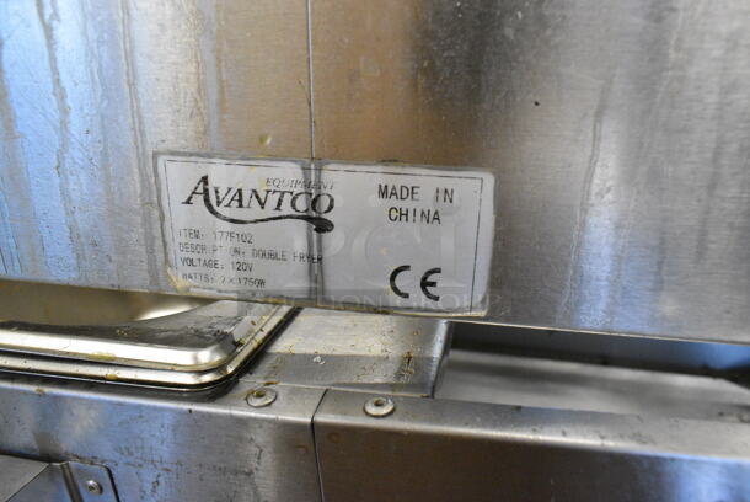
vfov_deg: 48.0
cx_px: 375
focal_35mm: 27
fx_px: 563
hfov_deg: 67.3
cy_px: 251
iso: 6400
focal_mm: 18
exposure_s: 1/200
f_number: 7.1
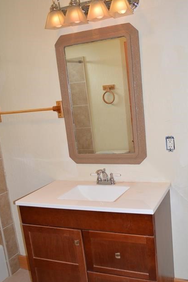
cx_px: 114
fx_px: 290
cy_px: 161
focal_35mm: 37
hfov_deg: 35.7
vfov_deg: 51.8
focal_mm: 20
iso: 500
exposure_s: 1/60
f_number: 3.8
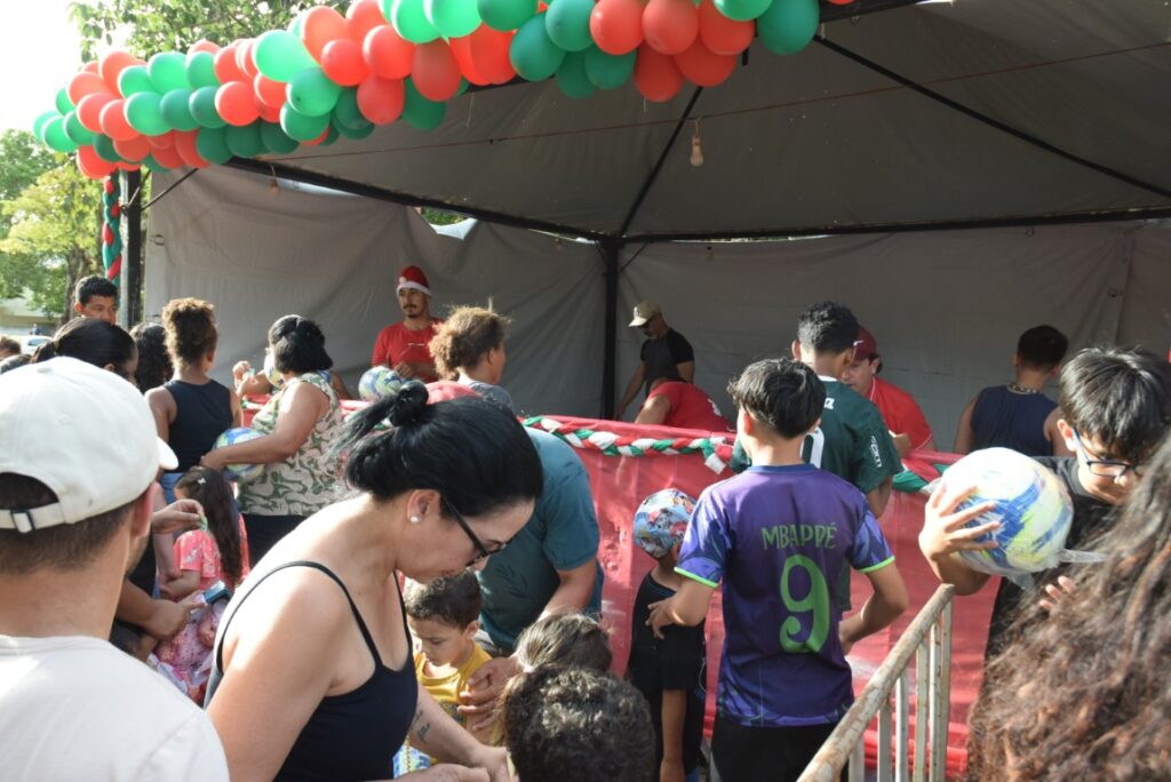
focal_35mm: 27
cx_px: 586
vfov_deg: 48.0
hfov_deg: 67.4
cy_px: 391
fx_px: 879
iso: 400
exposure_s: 1/200
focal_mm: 18
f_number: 7.1
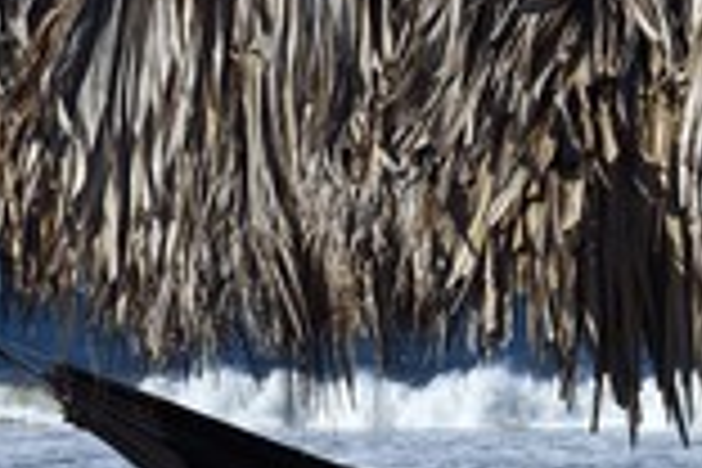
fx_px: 3159
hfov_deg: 12.6
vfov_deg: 8.4
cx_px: 526
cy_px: 486
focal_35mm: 162
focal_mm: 60
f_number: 18
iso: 400
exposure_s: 1/400
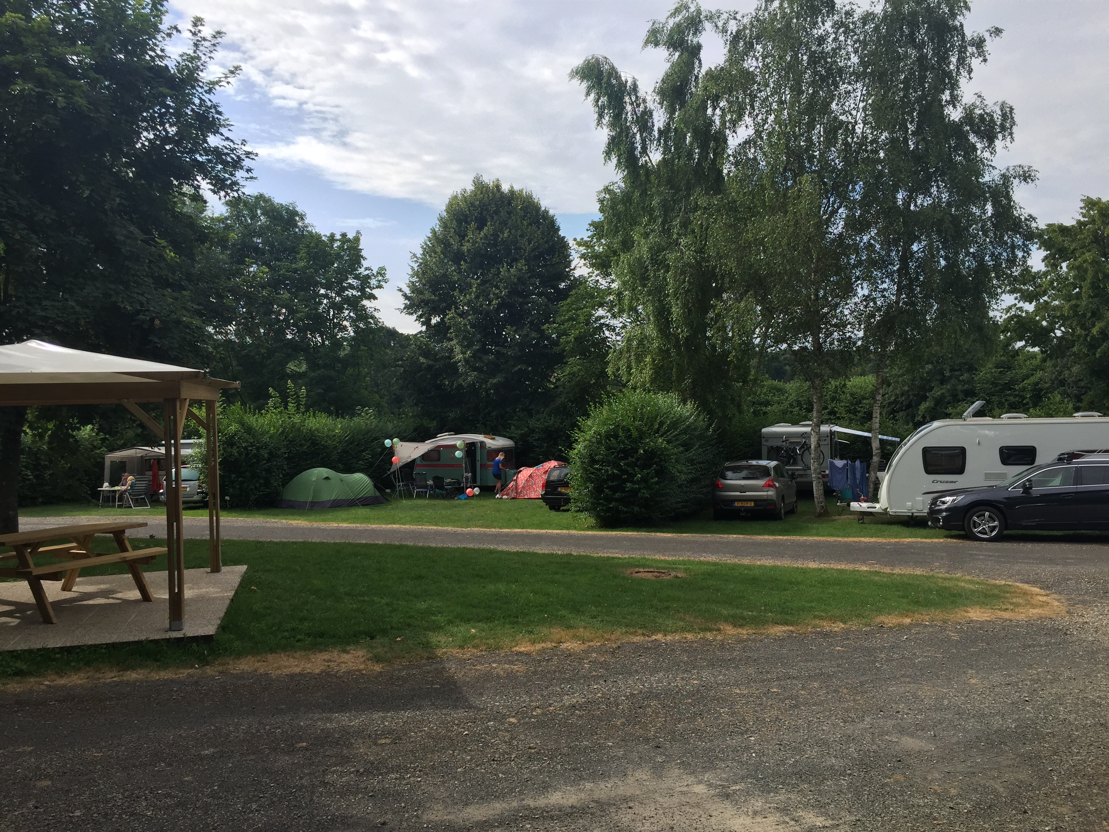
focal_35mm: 29
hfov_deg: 61.7
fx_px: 929
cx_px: 554
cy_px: 416
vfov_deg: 48.2
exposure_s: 1/1799
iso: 32
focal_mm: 4.15
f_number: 2.2
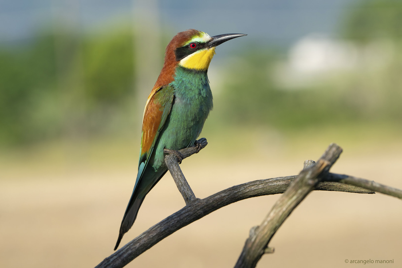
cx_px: 201
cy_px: 134
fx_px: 3450
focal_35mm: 309
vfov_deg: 4.4
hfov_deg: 6.7
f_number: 11
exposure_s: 1/320
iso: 400
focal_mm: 309
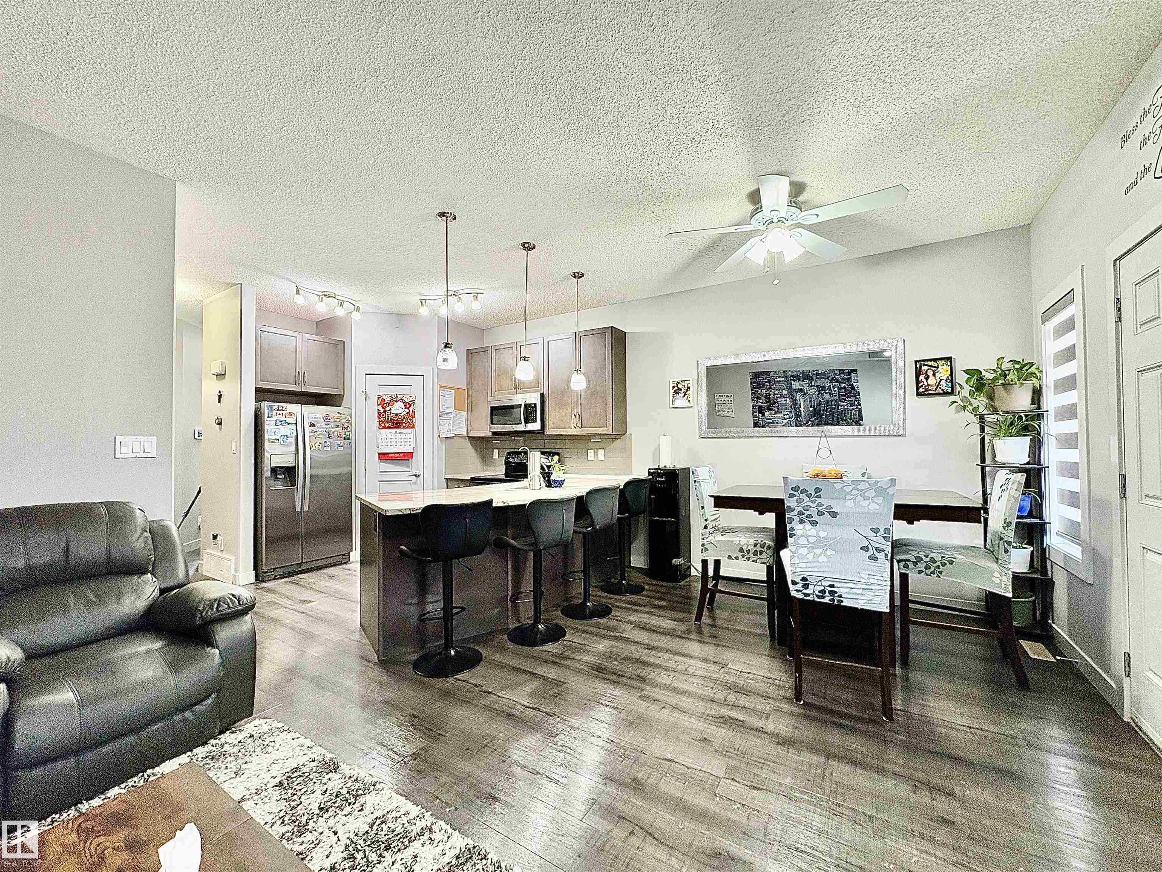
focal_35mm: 14
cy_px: 436
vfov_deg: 85.7
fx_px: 470
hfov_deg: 102.1
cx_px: 581
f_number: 2.2
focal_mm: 2.22
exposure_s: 1/60
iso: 250
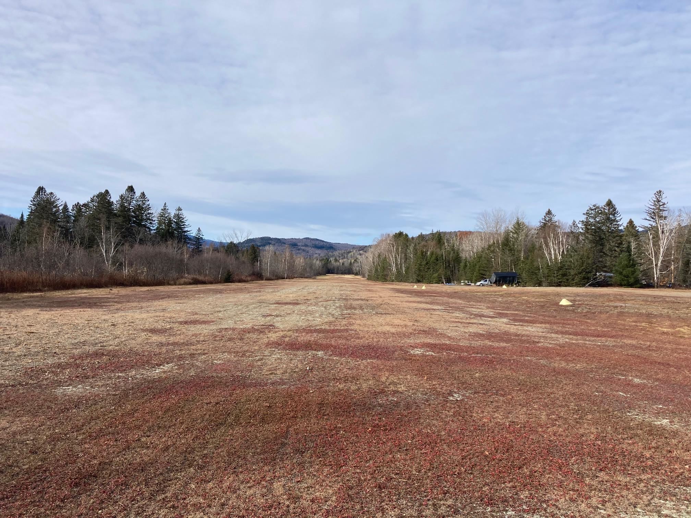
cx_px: 346
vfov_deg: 49.7
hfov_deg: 63.4
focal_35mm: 28
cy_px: 259
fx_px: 559
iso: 20
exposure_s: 1/2088
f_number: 1.8
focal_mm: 3.99
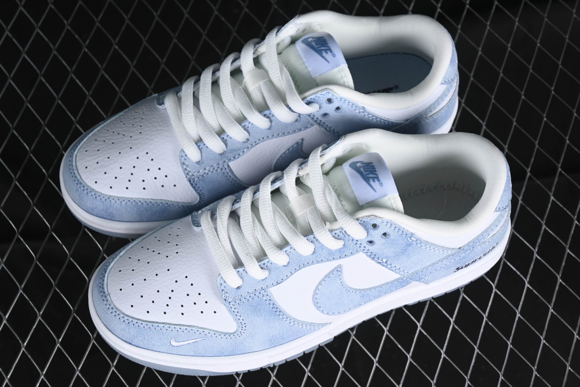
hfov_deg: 27.0
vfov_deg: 18.2
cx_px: 290
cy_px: 194
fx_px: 1208
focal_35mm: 75
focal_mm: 50
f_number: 7.1
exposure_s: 1/80
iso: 160
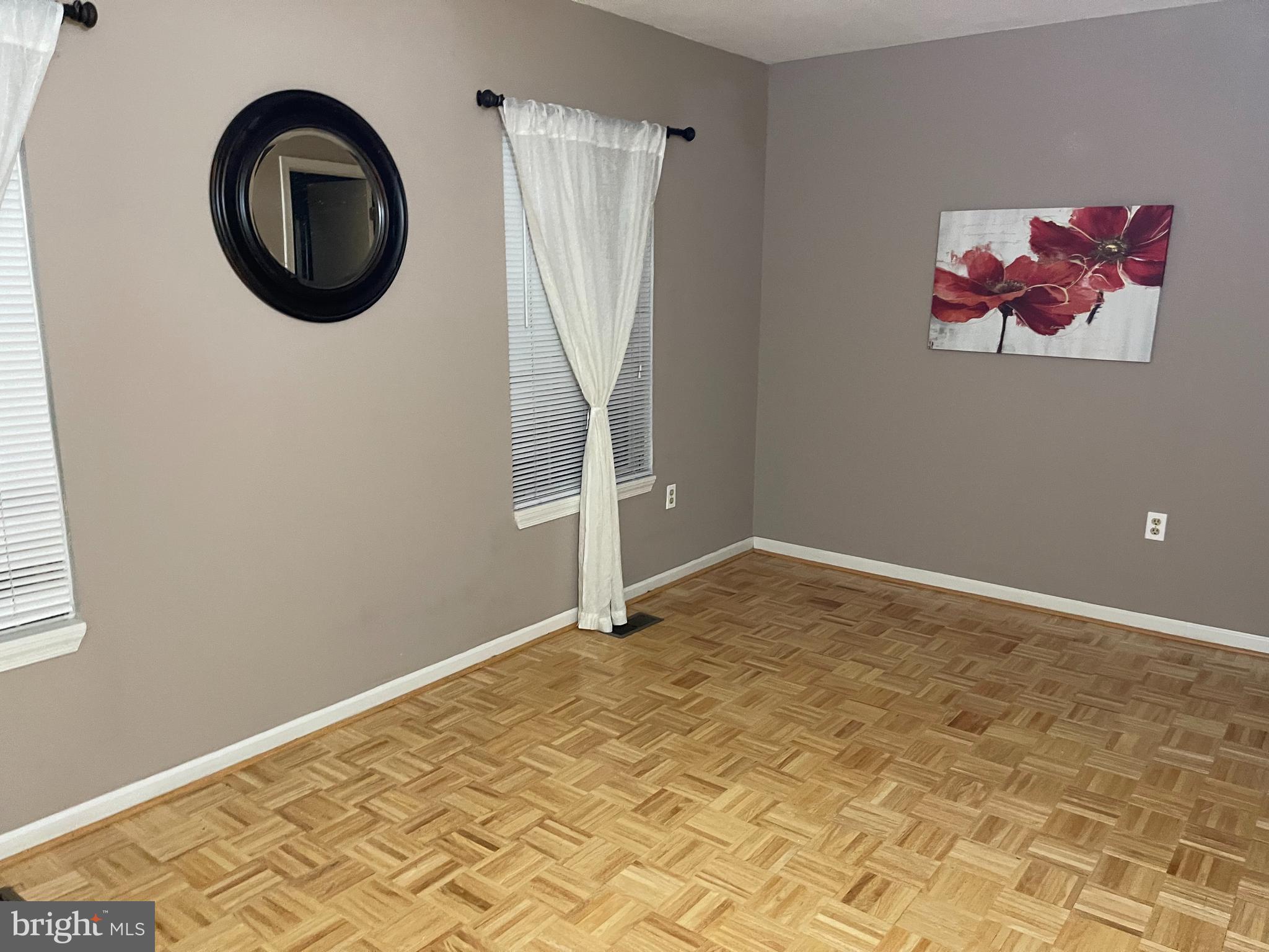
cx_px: 634
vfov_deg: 53.1
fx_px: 953
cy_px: 476
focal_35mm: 26
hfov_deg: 67.3
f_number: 1.6
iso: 500
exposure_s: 1/60
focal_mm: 5.1
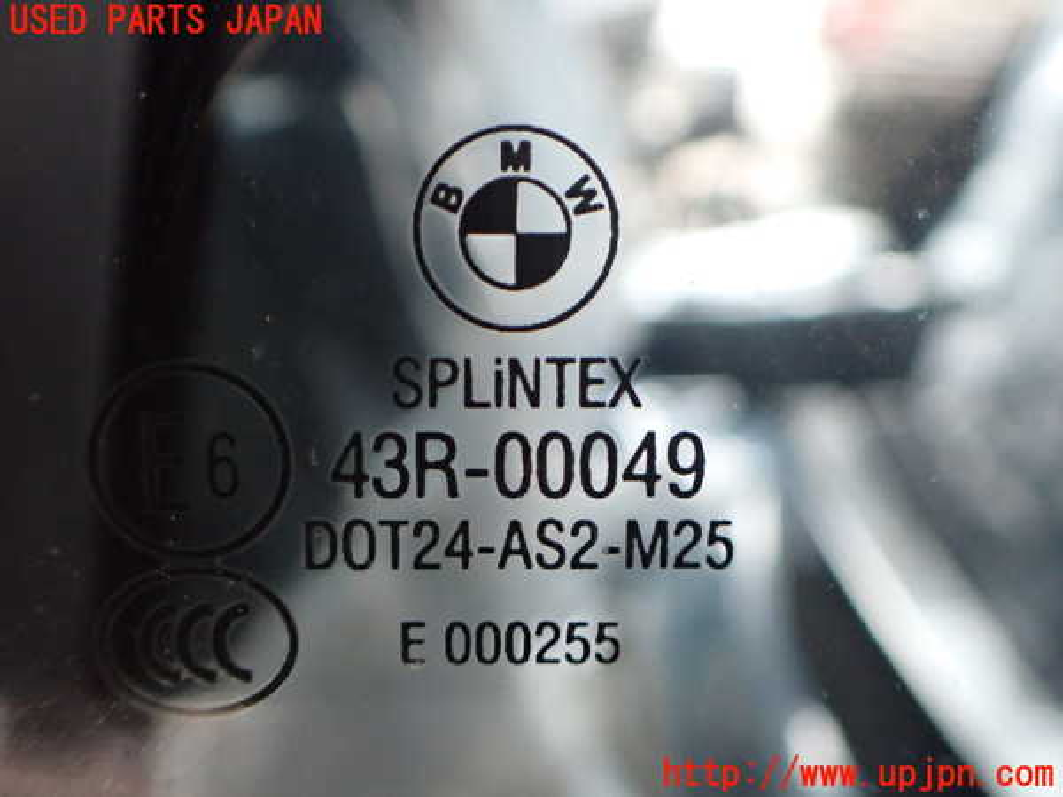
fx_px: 921
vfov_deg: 46.8
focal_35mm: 30
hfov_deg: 60.0
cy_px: 398
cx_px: 532
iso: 800
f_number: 2.3
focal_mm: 5.4
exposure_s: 1/50
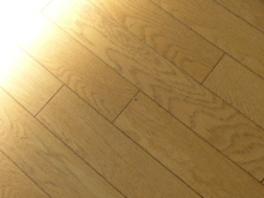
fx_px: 625
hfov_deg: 23.0
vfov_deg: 15.8
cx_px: 256
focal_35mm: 82
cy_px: -140
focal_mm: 4.3
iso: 100
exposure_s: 1/100
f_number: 3.3
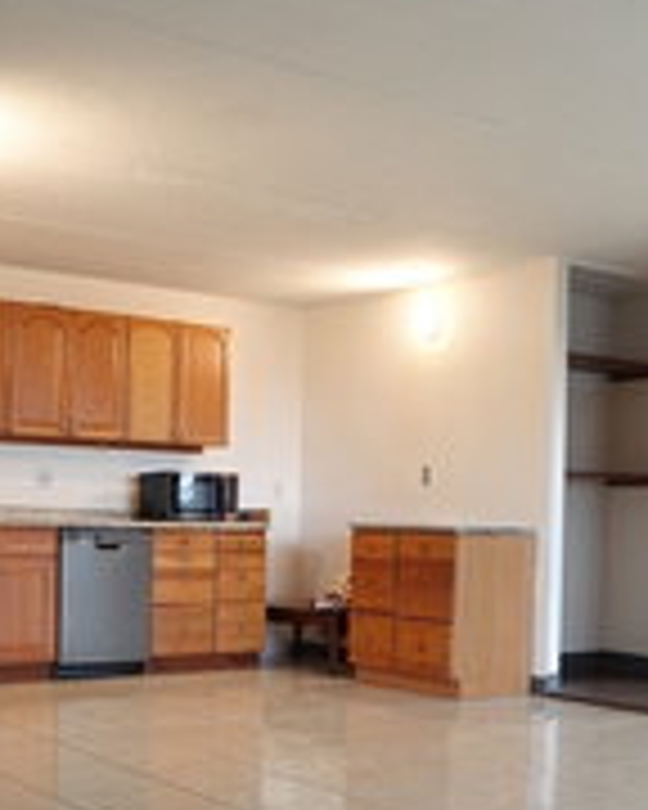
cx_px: 202
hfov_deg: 30.0
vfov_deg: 36.9
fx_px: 1199
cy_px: 544
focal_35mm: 50
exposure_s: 1/80
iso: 400
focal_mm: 7.6
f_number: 2
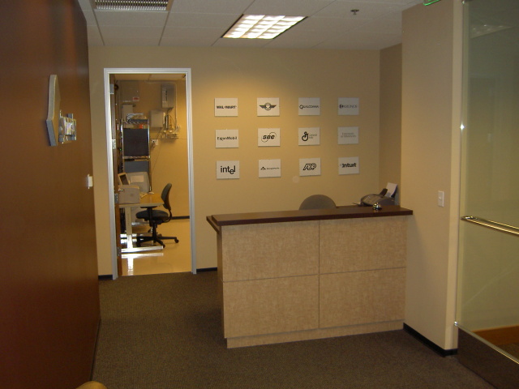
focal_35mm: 34
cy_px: 194
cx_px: 260
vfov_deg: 41.8
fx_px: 510
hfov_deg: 54.0
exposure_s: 1/60
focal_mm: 5.6
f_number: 2.8
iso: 100
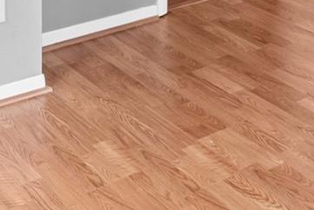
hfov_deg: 22.2
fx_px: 794
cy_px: -302
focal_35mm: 91
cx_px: 222
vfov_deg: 12.0
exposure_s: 1/3
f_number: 8
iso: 100
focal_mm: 16
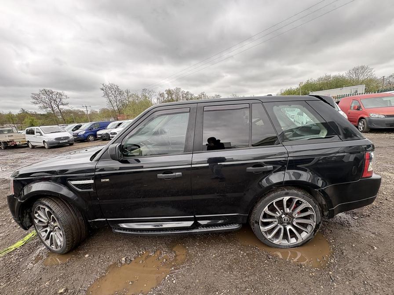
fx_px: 159
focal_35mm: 14
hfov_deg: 102.1
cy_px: 148
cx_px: 197
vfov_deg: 85.7
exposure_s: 1/176
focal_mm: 2.22
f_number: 2.2
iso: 50
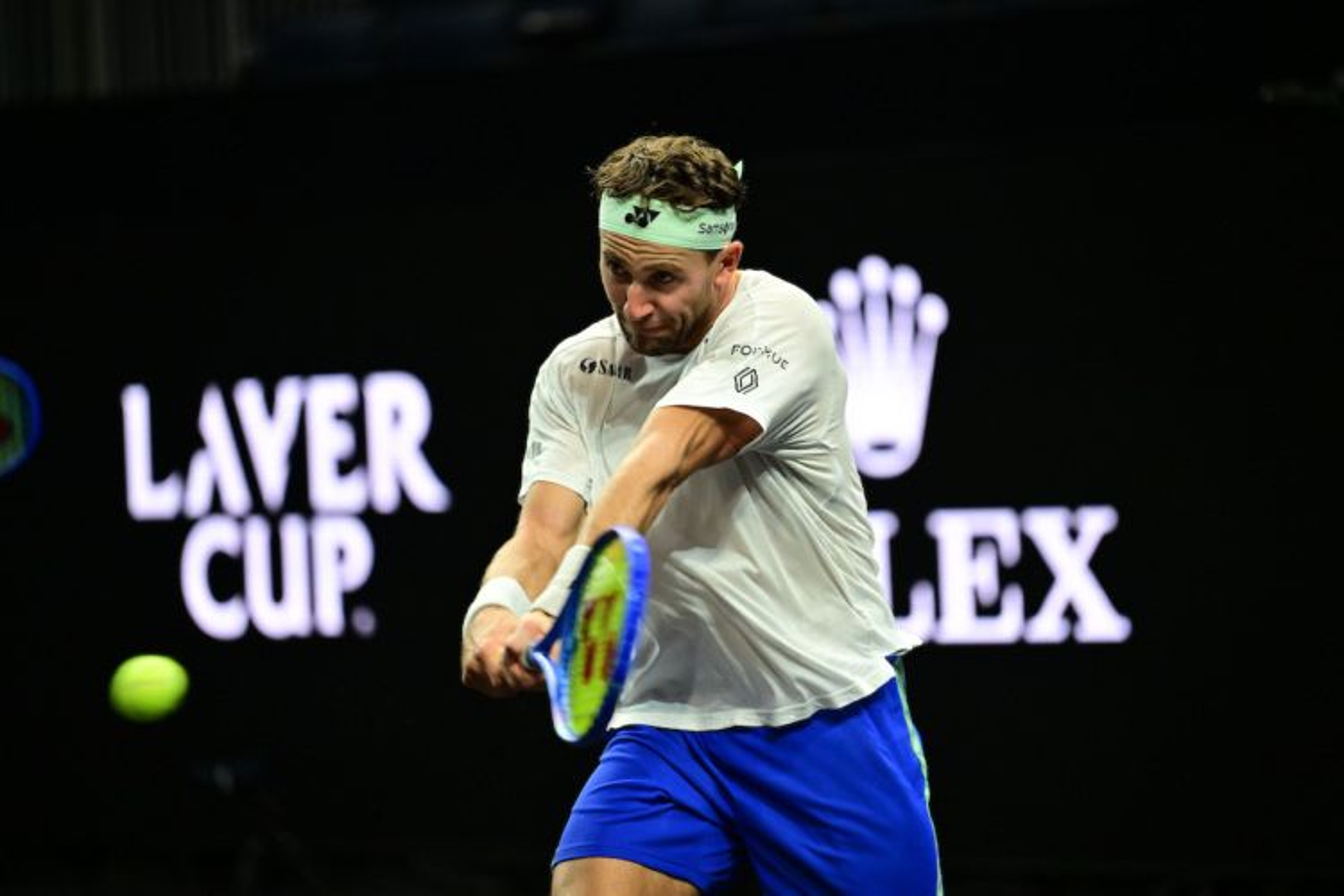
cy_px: 448
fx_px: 7093
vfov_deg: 7.2
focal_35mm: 190
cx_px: 672
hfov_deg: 10.8
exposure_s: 1/1600
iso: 5000
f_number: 2.8
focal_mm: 190
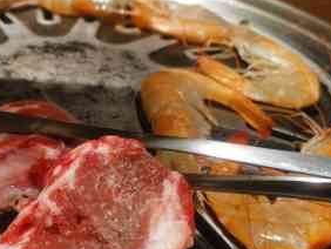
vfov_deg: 21.9
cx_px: 45
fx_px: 641
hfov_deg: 28.0
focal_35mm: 67
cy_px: 156
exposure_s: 1/137
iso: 50
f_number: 1.8
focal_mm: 5.58
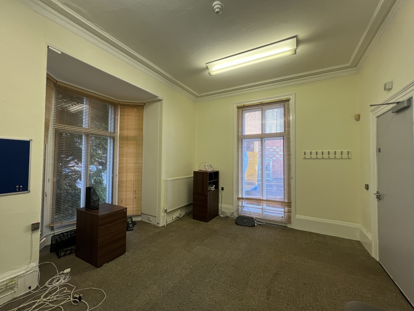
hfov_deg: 106.2
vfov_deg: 89.9
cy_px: 156
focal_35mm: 13
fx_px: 155
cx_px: 207
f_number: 1.8
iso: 160
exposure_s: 1/100
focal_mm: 1.57
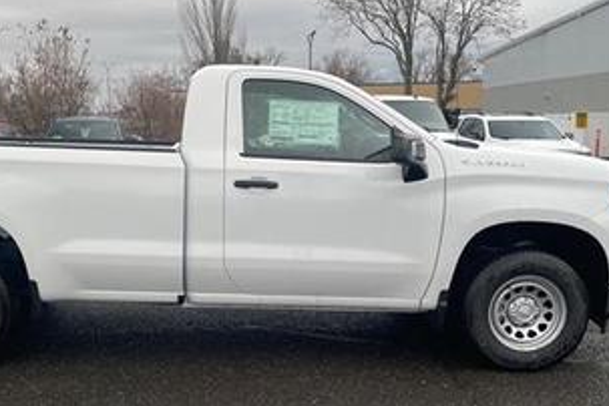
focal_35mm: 45
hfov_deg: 42.9
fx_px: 761
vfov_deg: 29.8
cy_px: 241
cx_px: 195
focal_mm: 4.2
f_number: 1.6
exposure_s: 1/615
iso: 32
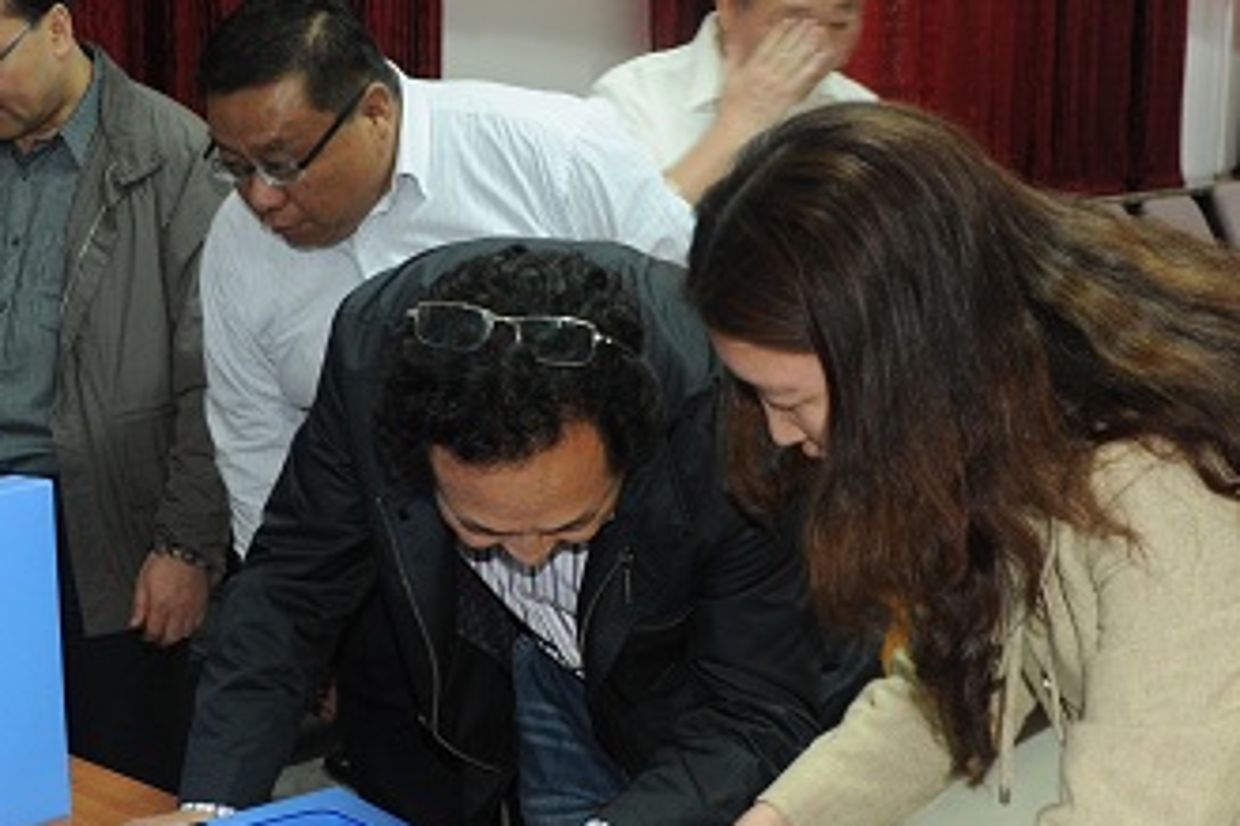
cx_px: 450
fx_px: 2066
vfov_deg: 22.6
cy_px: 434
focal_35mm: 60
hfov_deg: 33.2
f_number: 6.3
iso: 1600
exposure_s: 1/25
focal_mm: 31
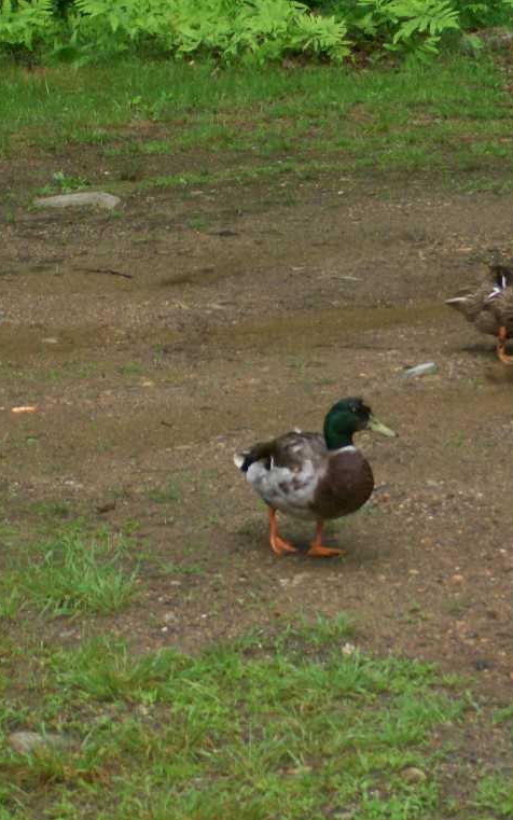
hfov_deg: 8.5
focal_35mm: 154
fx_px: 3443
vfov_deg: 13.6
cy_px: 413
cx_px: 476
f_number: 4.8
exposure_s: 1/125
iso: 140
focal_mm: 18
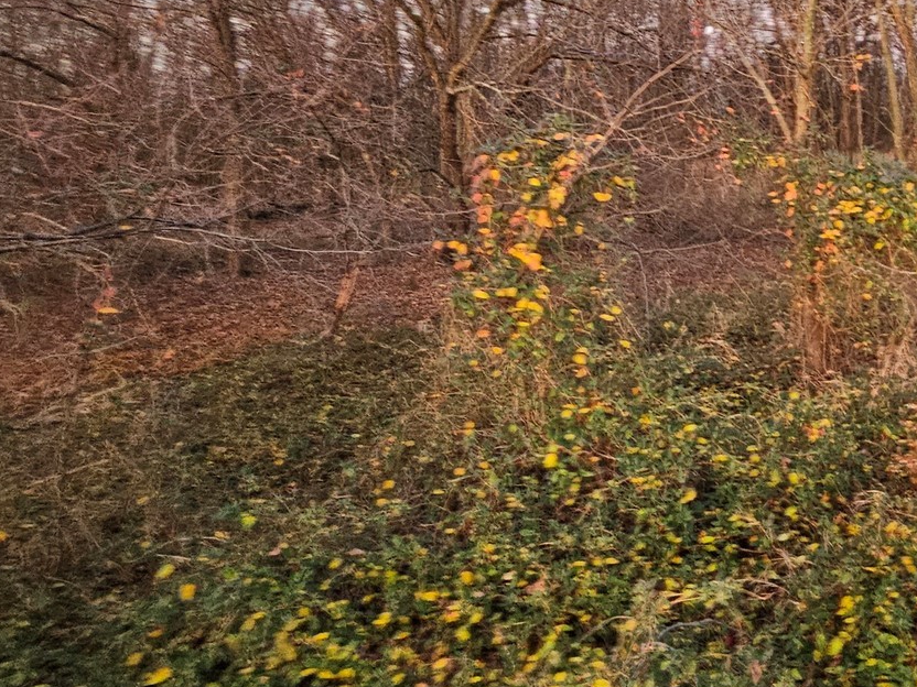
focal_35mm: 30
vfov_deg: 44.1
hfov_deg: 53.5
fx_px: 795
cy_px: 120
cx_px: 802
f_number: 2.2
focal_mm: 2.2
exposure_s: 1/40
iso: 320
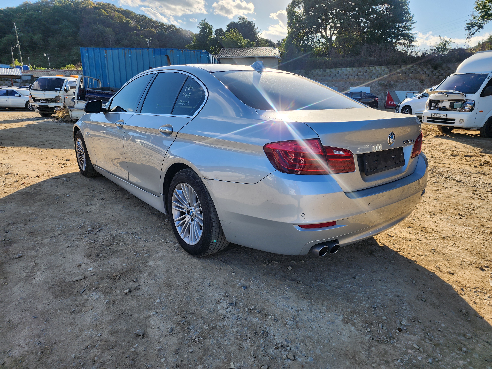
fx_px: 327
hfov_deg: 73.9
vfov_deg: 58.9
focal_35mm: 23
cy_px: 184
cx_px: 246
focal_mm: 6.4
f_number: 1.8
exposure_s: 1/580
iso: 12
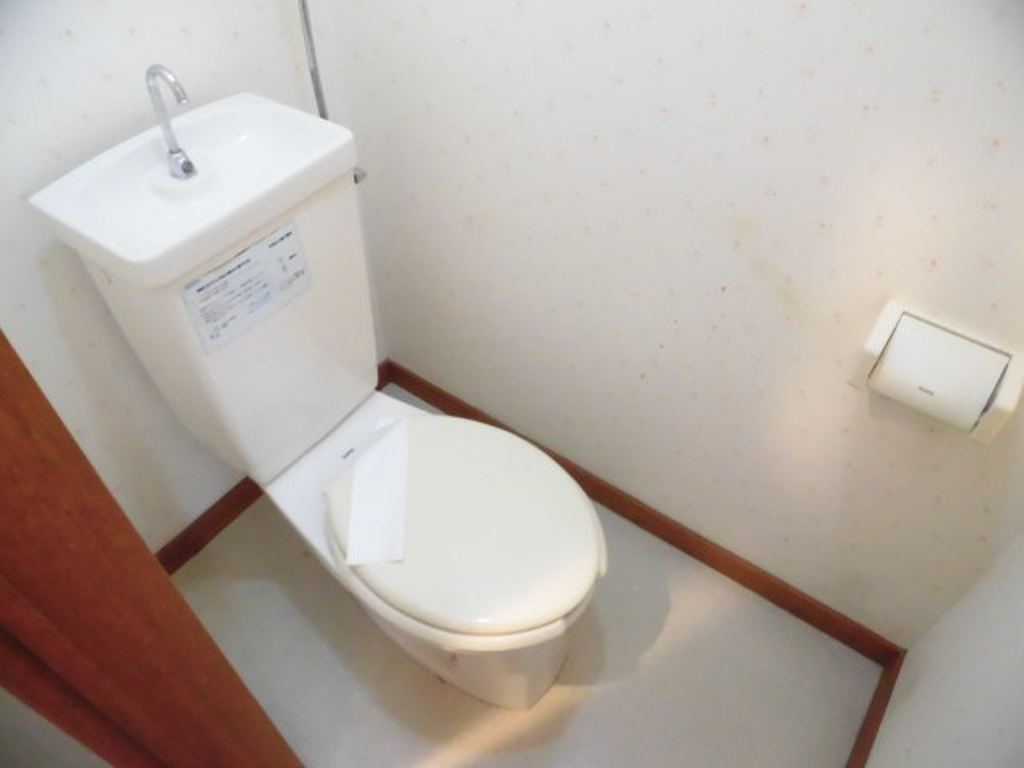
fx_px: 710
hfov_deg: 71.6
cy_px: 384
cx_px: 512
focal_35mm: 24
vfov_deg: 56.8
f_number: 3.1
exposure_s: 1/13
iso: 800
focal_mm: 4.3
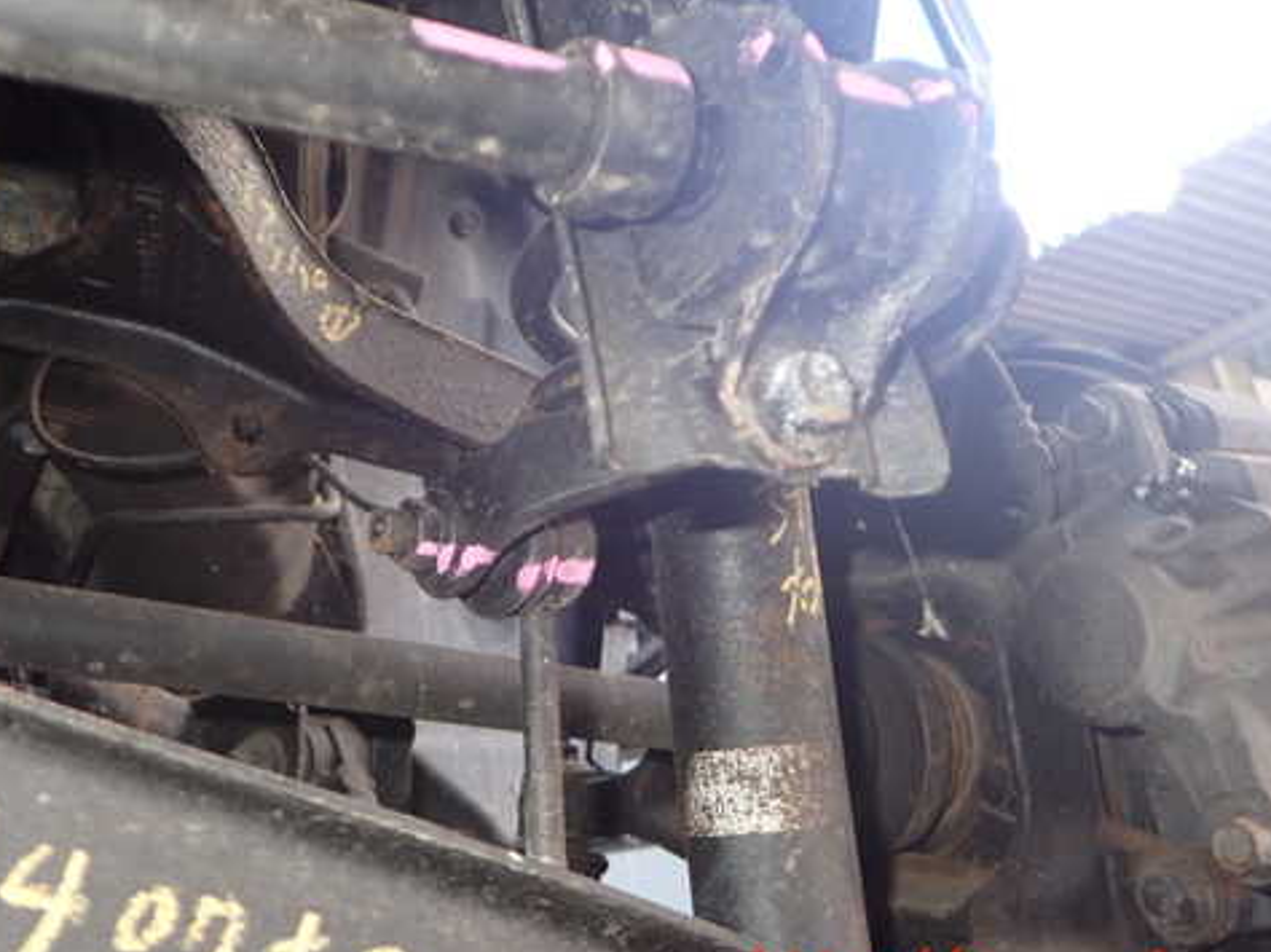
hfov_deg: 48.9
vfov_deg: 37.6
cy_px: 408
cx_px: 555
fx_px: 1395
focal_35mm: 38
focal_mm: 5.4
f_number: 2.3
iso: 200
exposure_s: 1/30
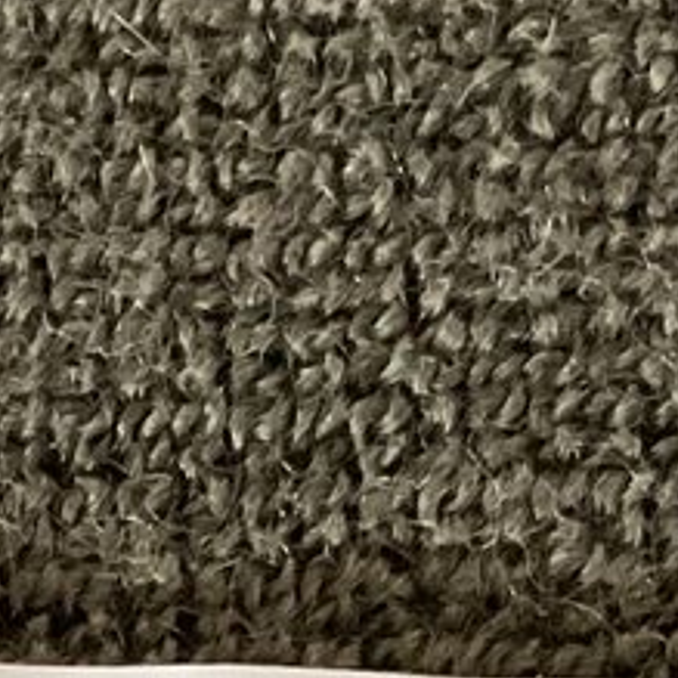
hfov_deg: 9.8
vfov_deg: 9.1
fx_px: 3922
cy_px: 1497
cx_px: -94
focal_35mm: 177
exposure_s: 1/30
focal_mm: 3
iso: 400
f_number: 1.8
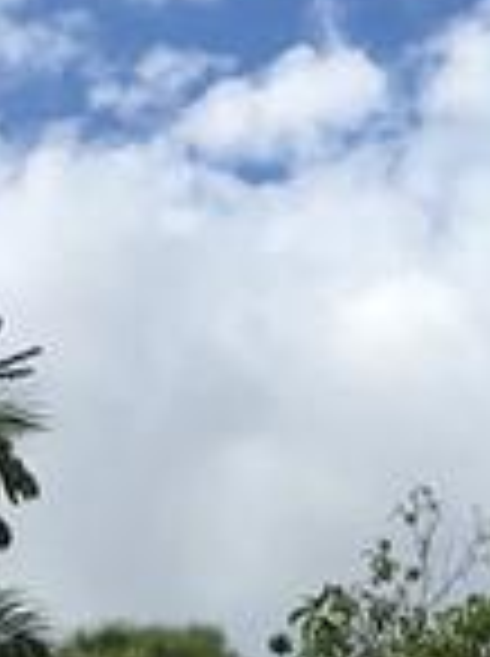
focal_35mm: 204
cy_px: 1512
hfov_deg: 7.3
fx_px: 3862
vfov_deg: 8.9
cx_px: 207
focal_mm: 4.15
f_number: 2.2
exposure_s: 1/1789
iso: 25
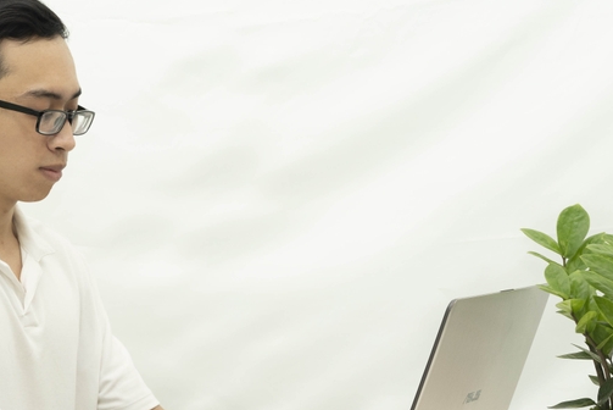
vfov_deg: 11.7
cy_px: 380
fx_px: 1980
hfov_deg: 17.5
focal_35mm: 116
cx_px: 132
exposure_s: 1/160
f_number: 8
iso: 1000
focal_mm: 57.1
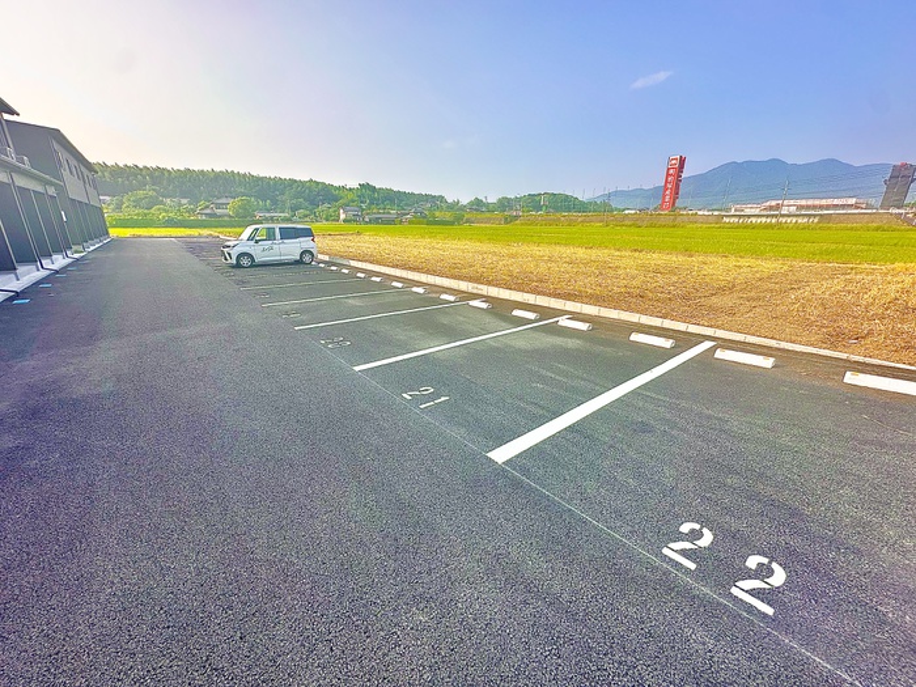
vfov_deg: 85.7
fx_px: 370
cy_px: 344
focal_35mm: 14
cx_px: 458
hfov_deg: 102.1
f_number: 2.2
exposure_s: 1/807
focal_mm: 2.22
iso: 40
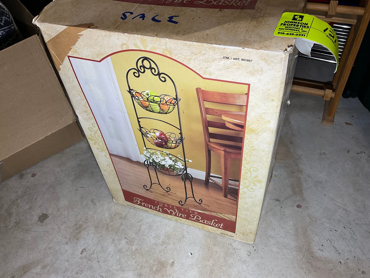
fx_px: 310
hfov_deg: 61.7
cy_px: 139
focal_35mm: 29
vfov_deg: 48.2
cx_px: 185
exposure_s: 1/60
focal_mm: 3
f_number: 1.8
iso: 40
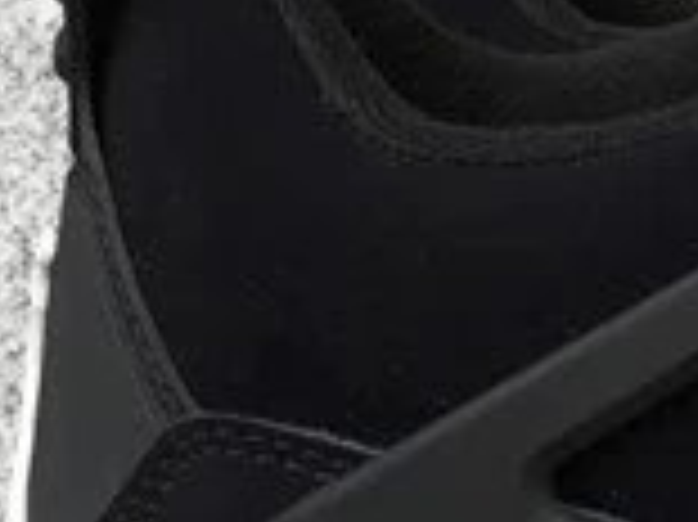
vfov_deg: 8.0
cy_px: 929
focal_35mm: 180
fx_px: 3627
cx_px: 1292
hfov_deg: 10.3
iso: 25
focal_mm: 3.3
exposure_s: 1/127
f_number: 2.4
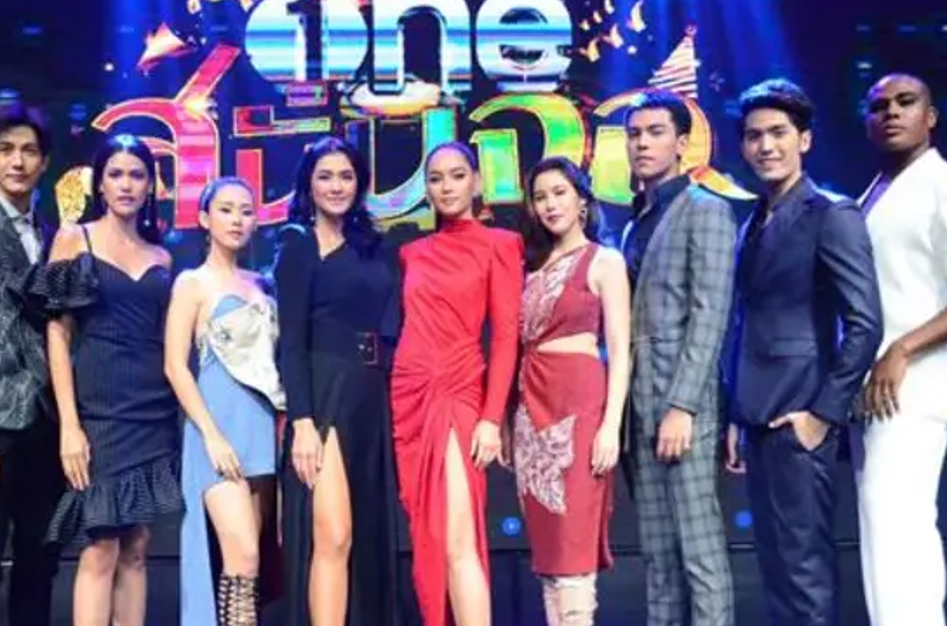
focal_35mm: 43
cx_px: 381
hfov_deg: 45.3
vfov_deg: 30.9
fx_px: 1128
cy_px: 388
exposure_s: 1/640
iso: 6400
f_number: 3.5
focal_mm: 20
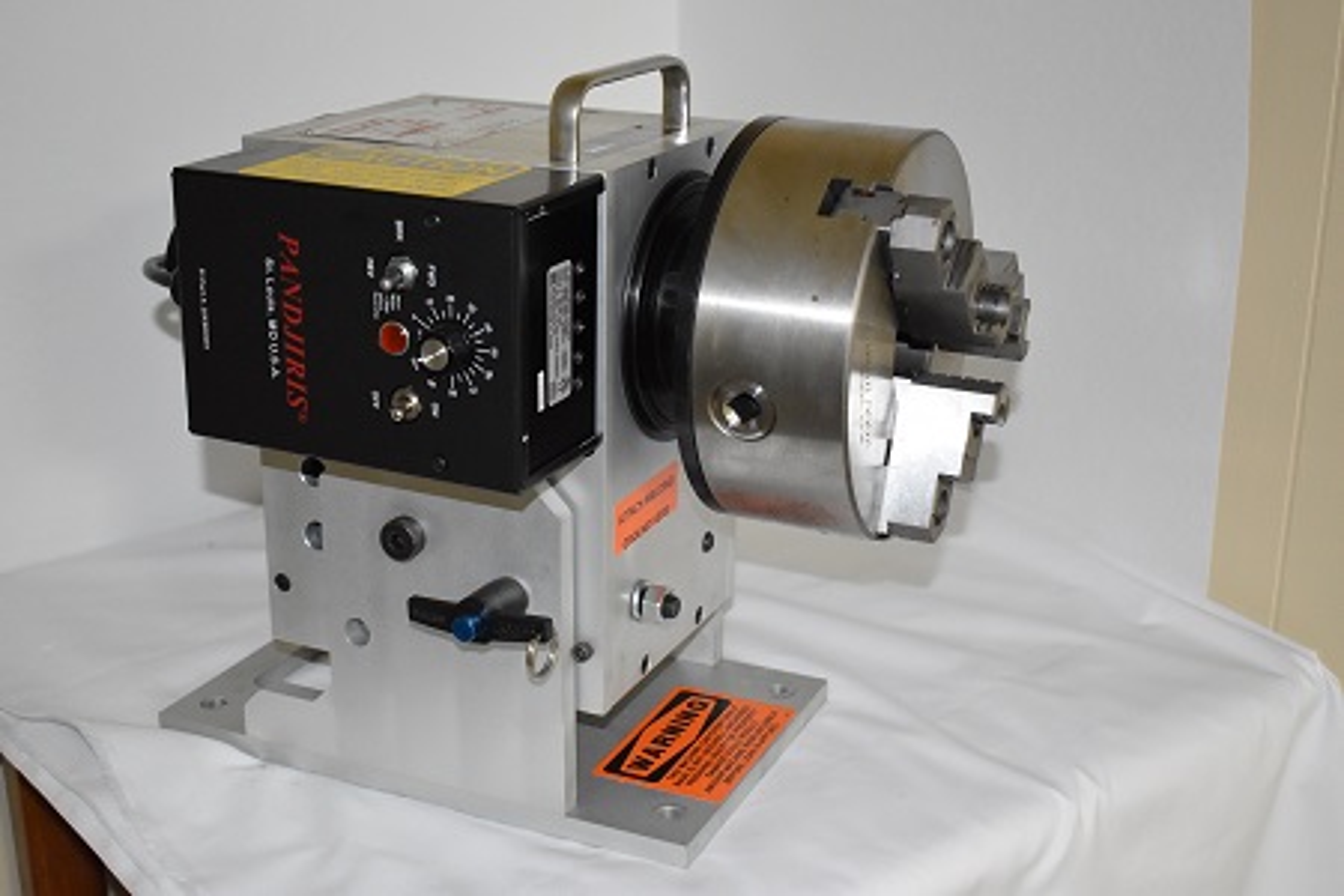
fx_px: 1736
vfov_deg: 28.9
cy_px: 448
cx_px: 672
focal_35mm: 46
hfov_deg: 42.3
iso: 3600
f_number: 4.2
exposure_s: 1/60
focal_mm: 31
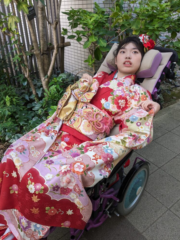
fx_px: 194
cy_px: 124
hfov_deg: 49.8
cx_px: 88
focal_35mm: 28
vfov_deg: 63.4
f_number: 1.73
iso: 64
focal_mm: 4.38
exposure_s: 1/120
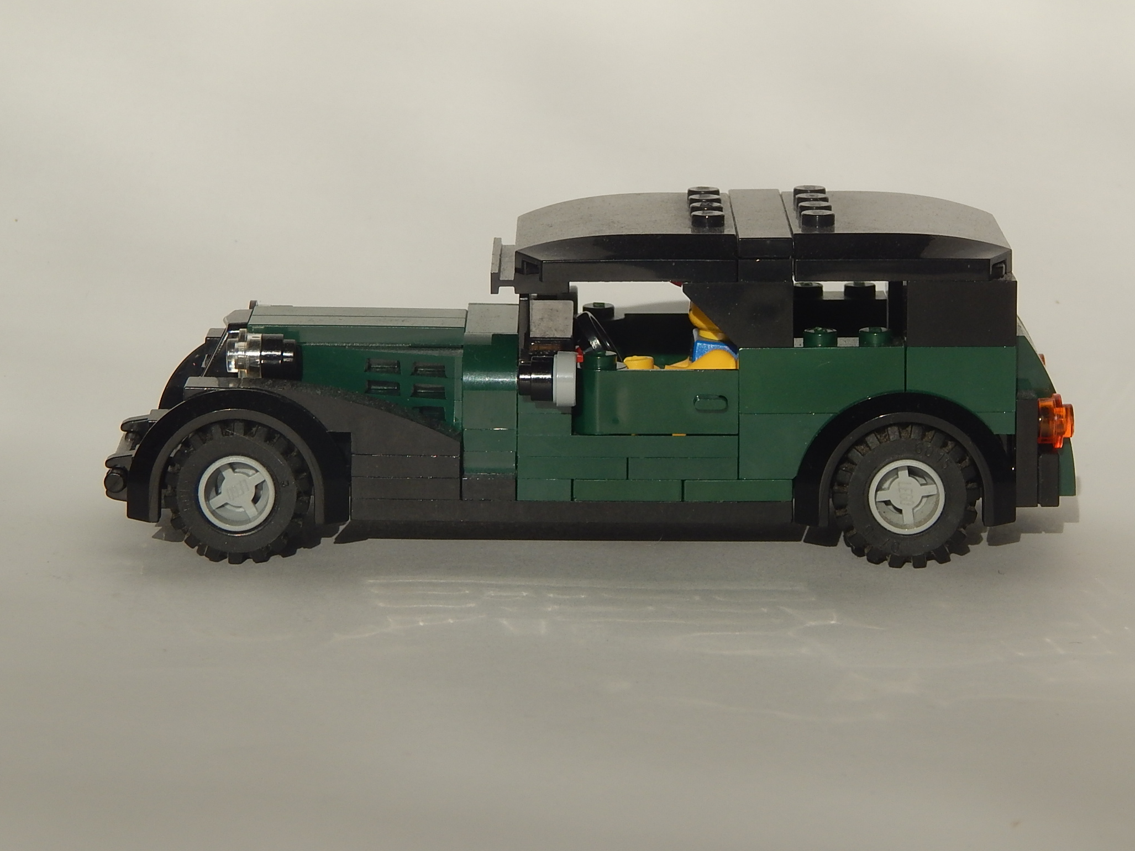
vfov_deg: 10.2
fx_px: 4788
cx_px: 586
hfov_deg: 13.5
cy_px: 398
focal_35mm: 146
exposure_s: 1/1500
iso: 125
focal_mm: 23.4
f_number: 4.8
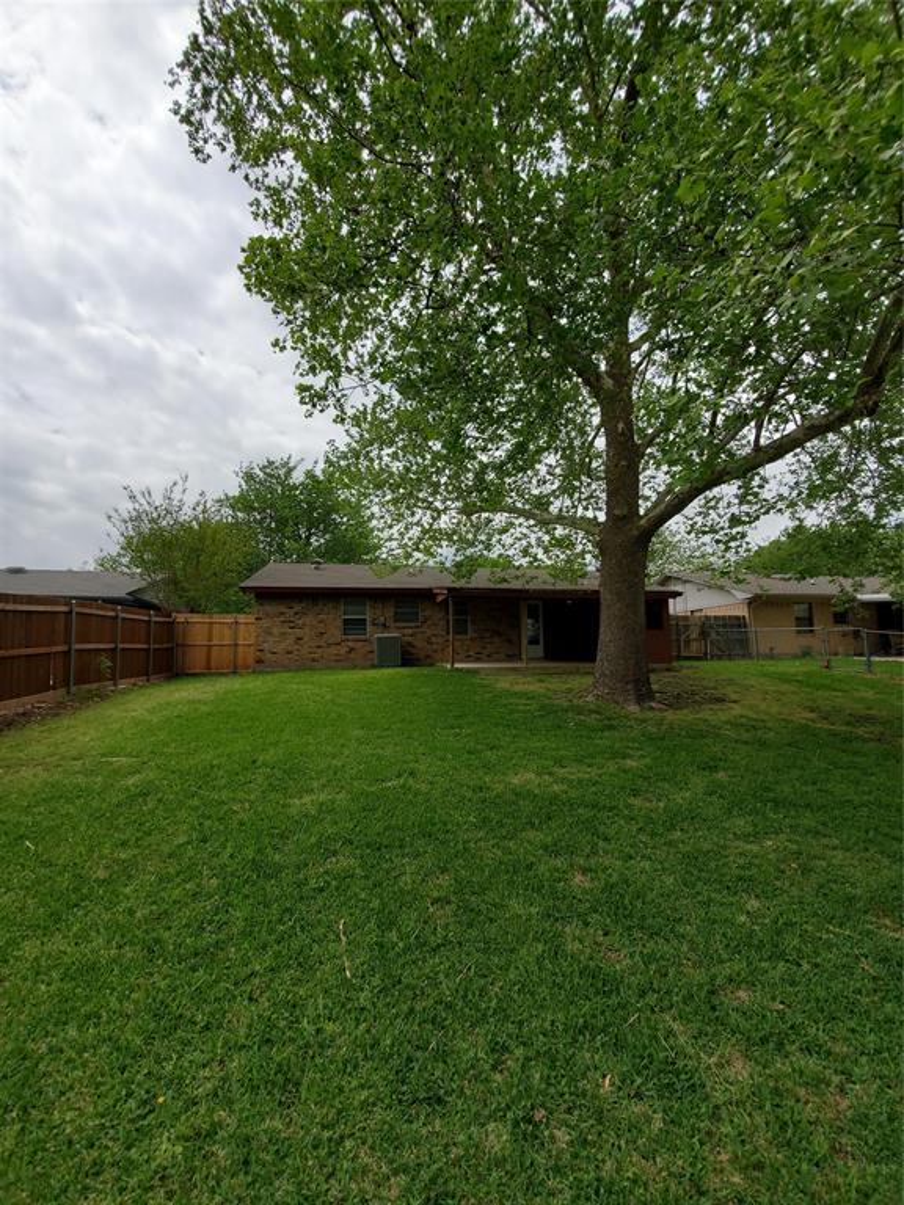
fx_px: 453
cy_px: 602
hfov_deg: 89.9
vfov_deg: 106.2
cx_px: 452
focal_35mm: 13
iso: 50
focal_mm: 1.8
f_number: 2.2
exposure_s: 1/1849
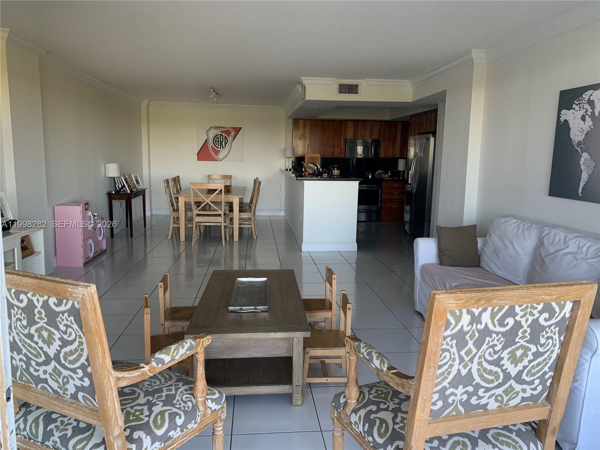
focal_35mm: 26
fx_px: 451
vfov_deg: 53.1
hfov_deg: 67.3
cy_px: 225
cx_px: 300
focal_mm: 4.25
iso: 80
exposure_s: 1/121
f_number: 1.8
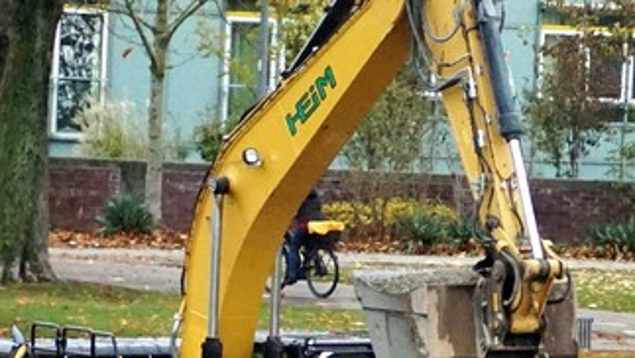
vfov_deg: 2.1
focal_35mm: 583
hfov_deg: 3.7
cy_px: 371
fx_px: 9820
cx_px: 682
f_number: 5.6
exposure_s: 1/1000
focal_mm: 150
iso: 3200
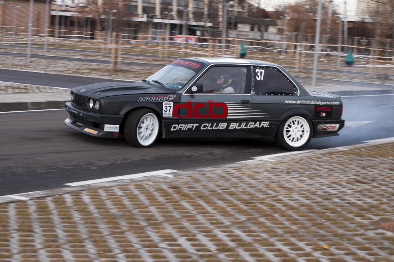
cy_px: 131
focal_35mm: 82
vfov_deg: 16.5
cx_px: 197
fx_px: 902
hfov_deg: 24.6
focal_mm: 55
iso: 400
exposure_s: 1/160
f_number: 9
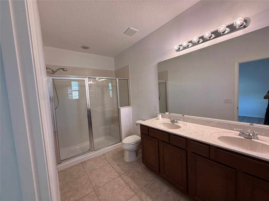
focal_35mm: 14
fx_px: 109
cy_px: 100
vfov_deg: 85.7
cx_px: 134
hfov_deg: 102.1
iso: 250
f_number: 2.2
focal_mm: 2.22
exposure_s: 1/120
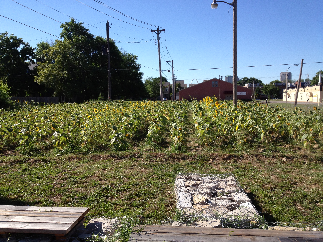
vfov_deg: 40.7
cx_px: 162
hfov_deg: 52.6
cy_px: 121
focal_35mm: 35
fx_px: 327
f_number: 2.4
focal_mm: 4.28
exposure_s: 1/1416
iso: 64
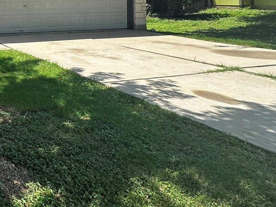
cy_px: -4
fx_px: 295
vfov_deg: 34.8
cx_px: -77
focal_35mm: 37
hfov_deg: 35.5
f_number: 2.2
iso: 40
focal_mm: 2.22
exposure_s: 1/988
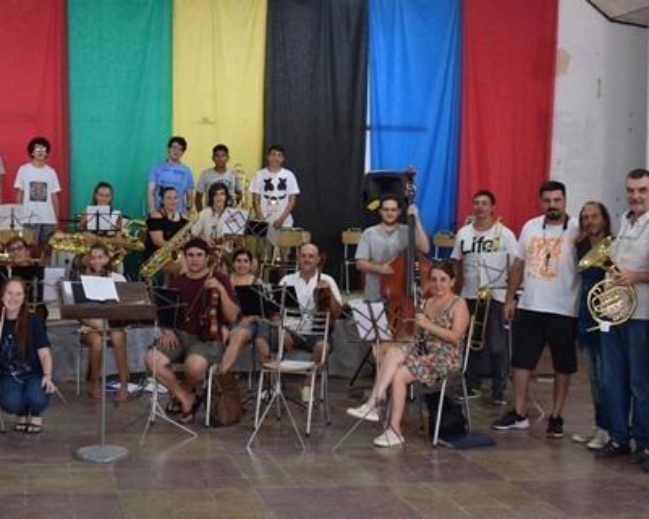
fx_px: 1037
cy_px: 215
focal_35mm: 54
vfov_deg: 28.1
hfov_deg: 34.3
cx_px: 202
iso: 800
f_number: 8
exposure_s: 1/25
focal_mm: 24
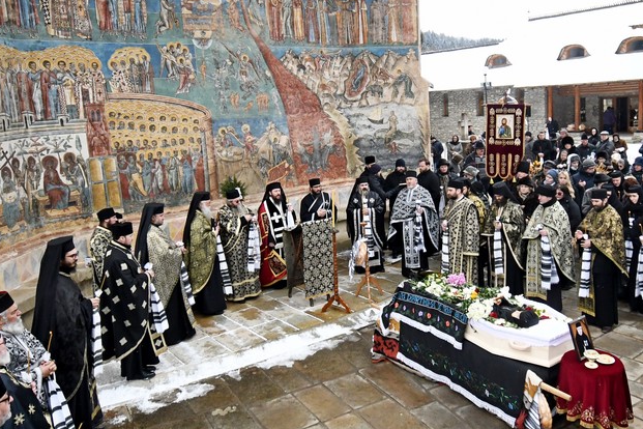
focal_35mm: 29
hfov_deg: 62.9
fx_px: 518
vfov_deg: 45.0
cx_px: 397
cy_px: 214
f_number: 4.5
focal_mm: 10
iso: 1250
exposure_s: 1/2000
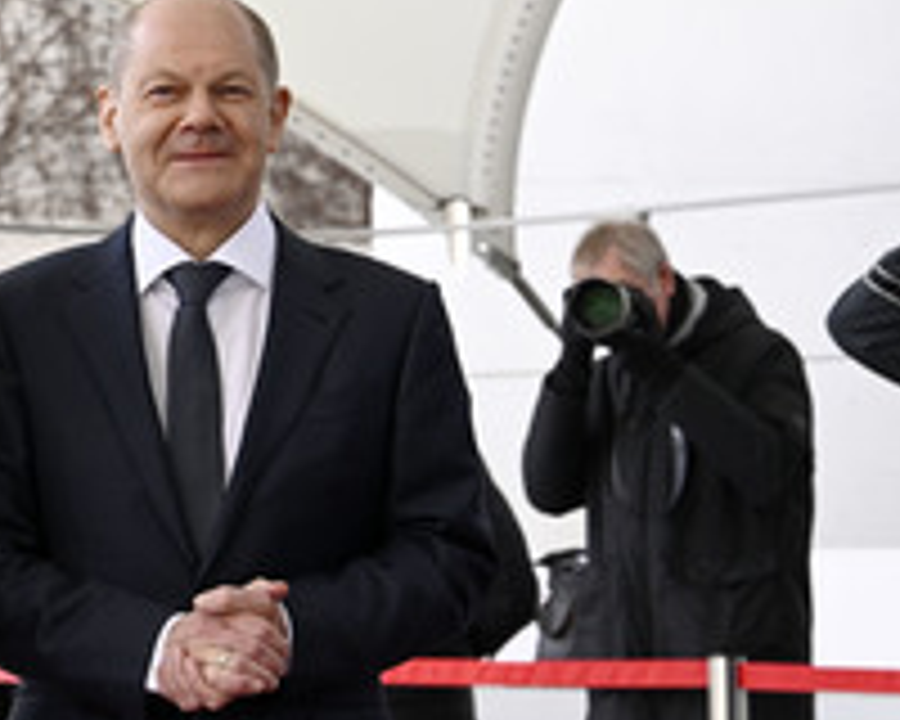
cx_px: -101
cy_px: 324
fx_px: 4235
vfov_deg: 9.7
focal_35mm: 159
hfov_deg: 11.9
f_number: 7.1
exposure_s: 1/640
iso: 1600
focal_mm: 75
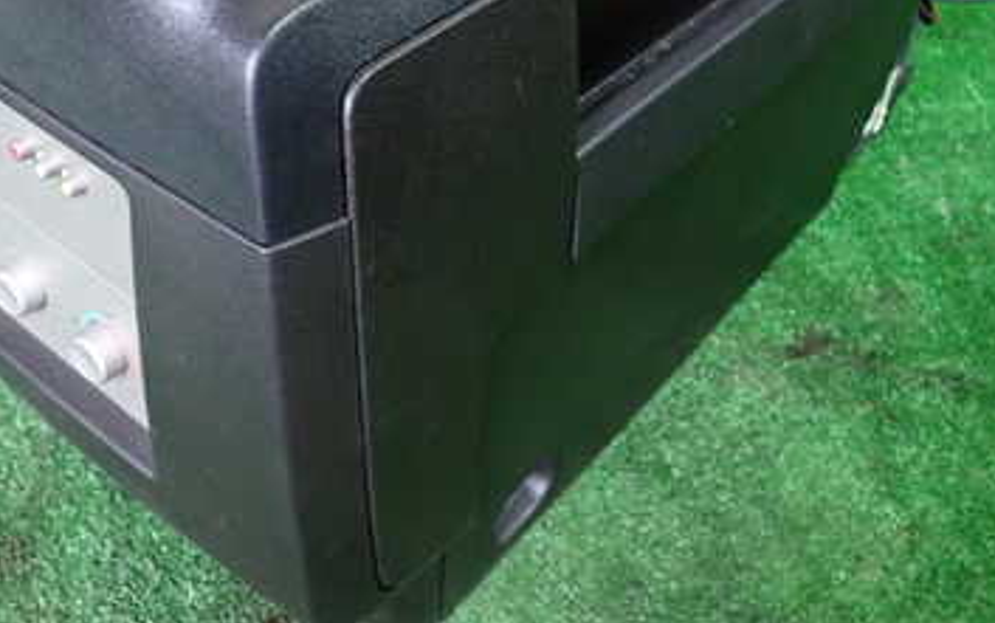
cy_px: 155
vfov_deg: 28.2
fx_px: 1221
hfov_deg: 44.2
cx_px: 434
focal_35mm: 45
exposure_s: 1/30
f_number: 2
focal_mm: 4.5
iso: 800
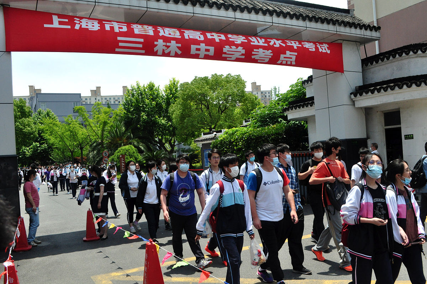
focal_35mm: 33
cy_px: 142
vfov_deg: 39.9
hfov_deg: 57.3
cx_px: 214
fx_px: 391
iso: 800
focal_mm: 22
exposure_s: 1/640
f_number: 11
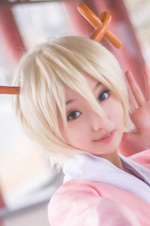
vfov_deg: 14.3
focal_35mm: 144
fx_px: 902
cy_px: 145
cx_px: 104
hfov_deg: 9.5
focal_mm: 50
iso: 2500
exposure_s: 1/640
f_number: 1.8
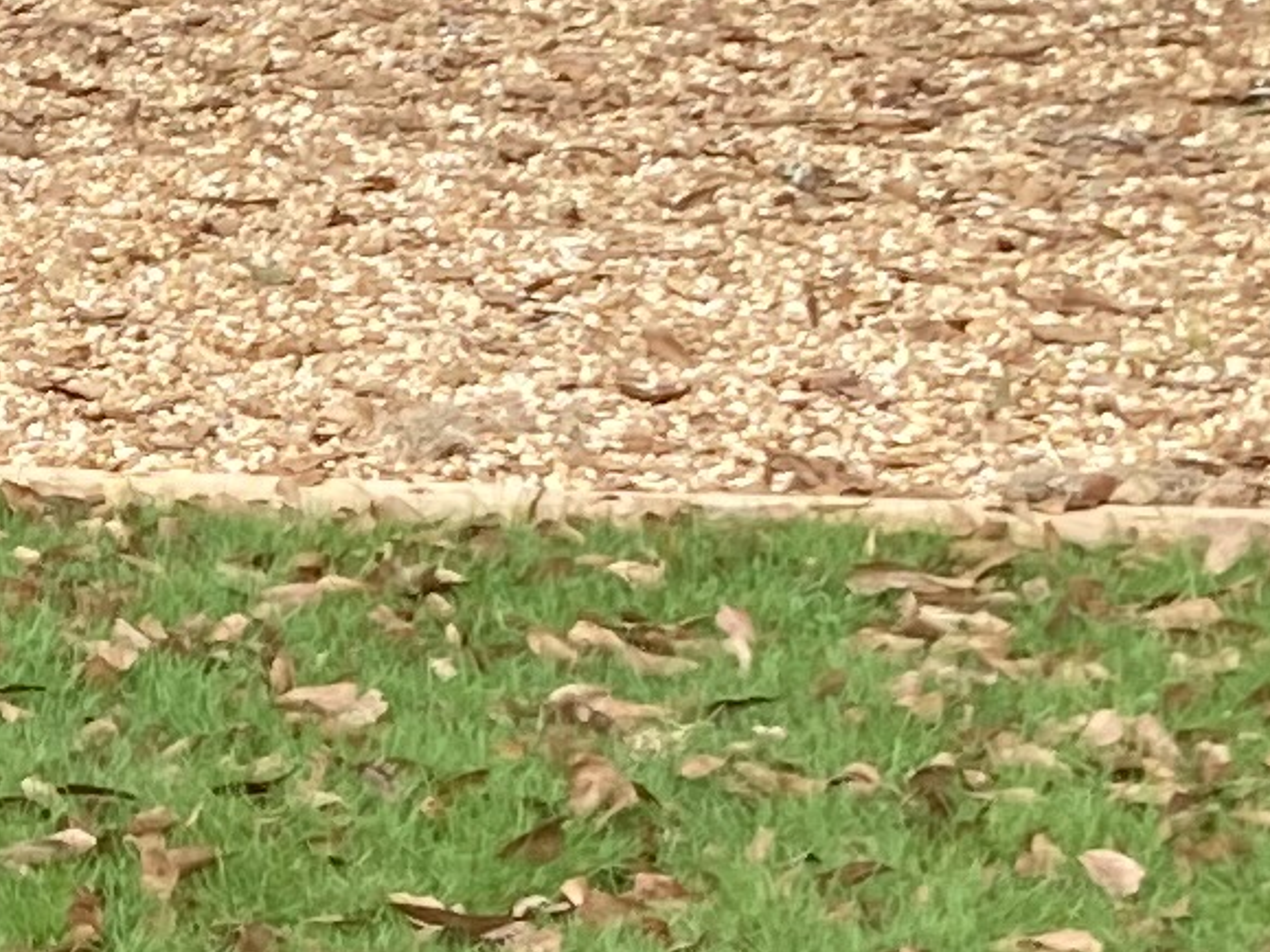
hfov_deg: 9.8
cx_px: -687
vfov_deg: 7.6
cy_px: 483
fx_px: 7153
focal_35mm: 195
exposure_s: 1/121
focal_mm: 3.99
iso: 25
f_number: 1.8
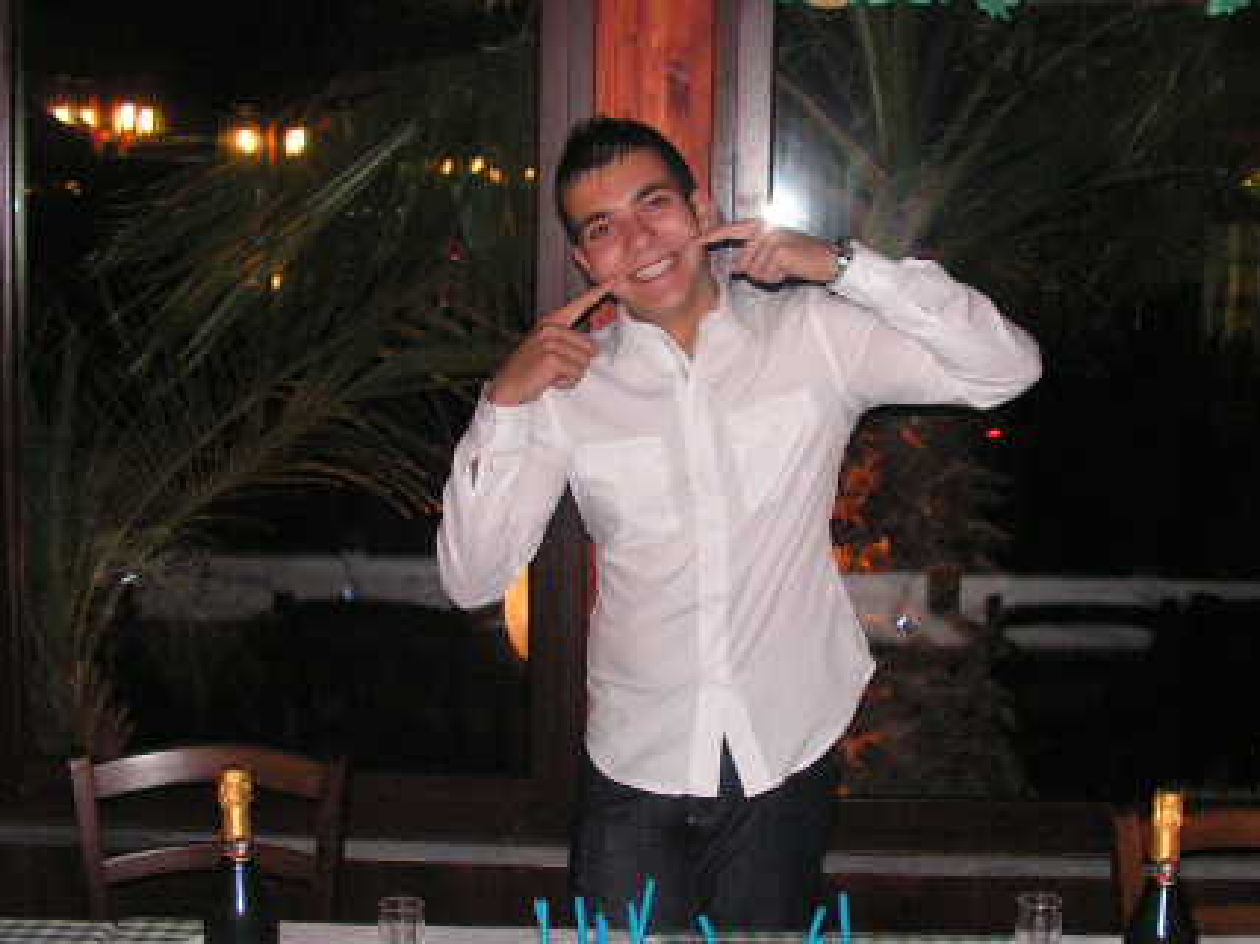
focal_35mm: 54
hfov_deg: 35.4
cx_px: 755
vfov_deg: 27.0
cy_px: 543
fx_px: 1965
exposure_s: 1/40
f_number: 3.2
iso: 200
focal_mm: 6
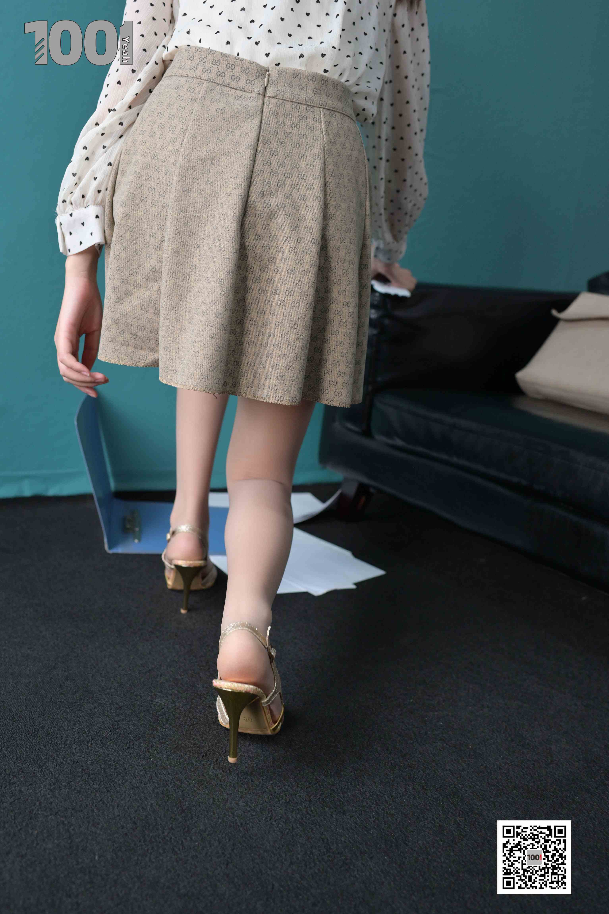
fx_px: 888
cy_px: 457
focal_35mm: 35
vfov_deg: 54.4
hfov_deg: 37.9
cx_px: 304
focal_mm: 35
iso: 800
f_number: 3.5
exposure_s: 1/160
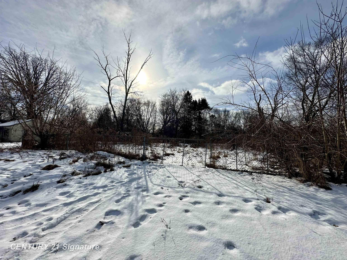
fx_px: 140
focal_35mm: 14
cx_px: 174
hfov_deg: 102.1
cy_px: 130
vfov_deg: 85.7
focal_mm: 2.22
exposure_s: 1/6494
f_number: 2.2
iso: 50
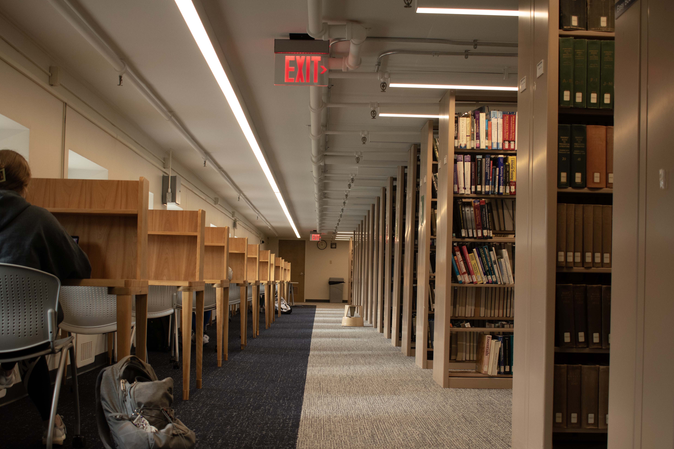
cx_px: 322
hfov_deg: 43.1
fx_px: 854
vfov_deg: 29.4
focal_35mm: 46
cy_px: 265
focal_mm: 25
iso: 400
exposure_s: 1/80
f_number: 4
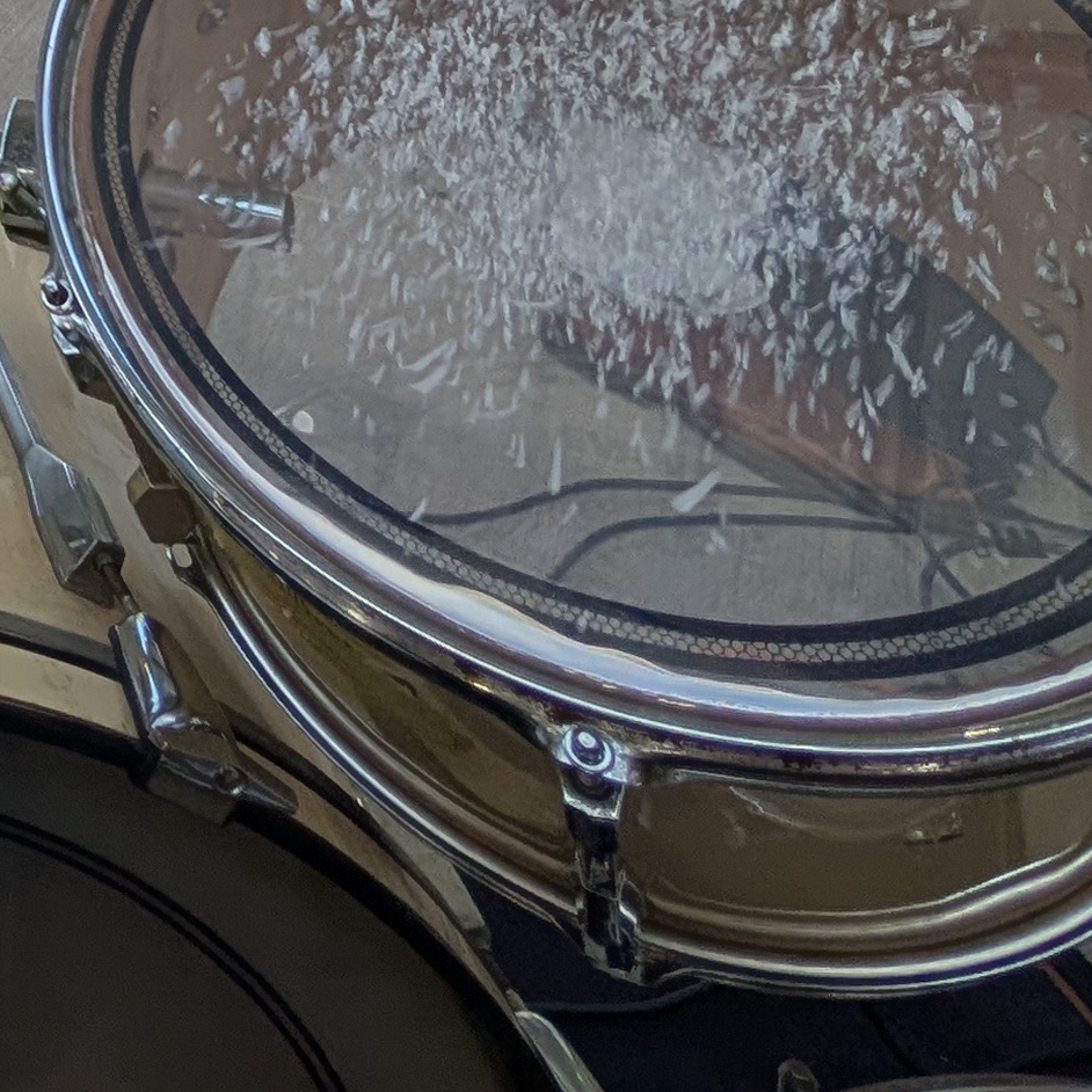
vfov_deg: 27.0
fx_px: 1642
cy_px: -510
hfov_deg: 24.0
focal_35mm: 46
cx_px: -728
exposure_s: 1/914
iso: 53
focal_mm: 2.02
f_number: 1.7
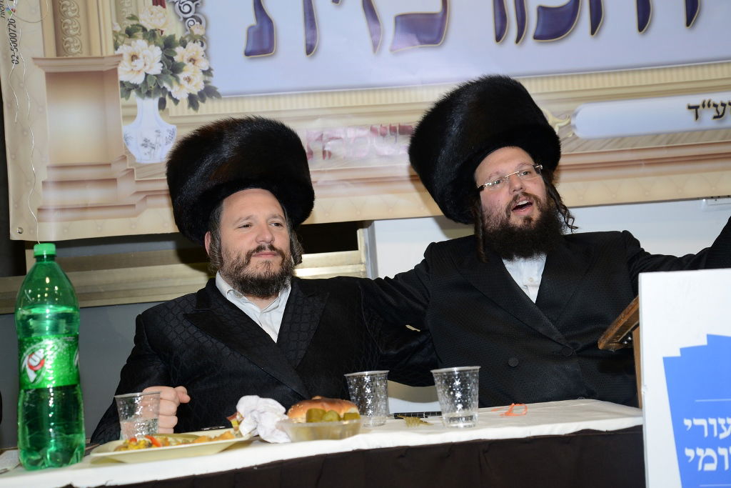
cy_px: 244
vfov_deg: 26.0
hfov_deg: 38.2
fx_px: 1056
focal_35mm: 52
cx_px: 366
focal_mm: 52
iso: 800
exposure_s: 1/125
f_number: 5
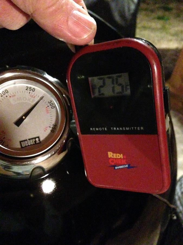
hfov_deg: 42.9
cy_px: 122
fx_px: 233
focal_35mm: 33
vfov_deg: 55.4
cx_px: 92
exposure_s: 1/15
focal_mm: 4.12
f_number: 2.4
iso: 2500
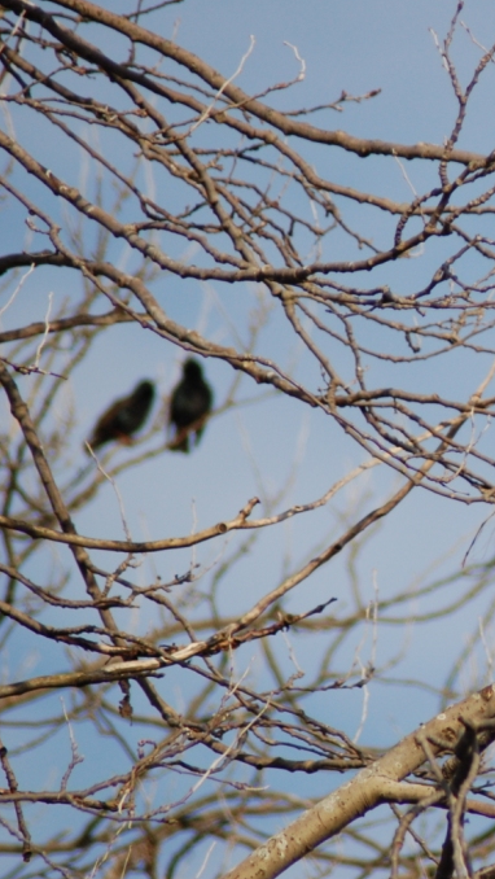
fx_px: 16570
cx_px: 591
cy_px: 440
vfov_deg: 3.0
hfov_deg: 1.7
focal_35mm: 711
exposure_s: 1/1600
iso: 400
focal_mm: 300
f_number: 5.6
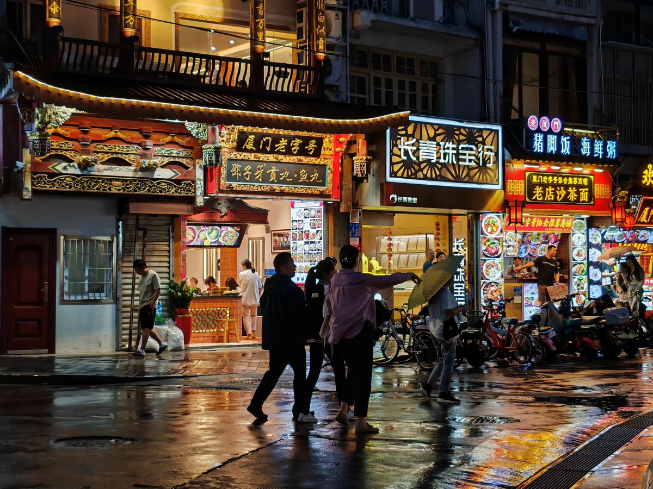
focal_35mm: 61
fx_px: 1151
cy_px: 244
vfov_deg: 24.0
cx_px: 326
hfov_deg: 31.7
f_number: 1.9
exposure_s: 1/100
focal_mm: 6.12
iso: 125
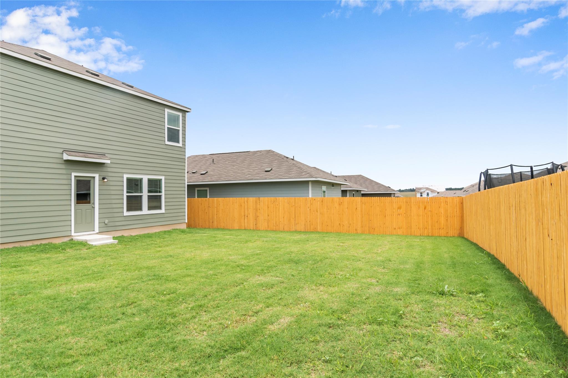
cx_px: 284
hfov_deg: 85.4
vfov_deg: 63.2
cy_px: 189
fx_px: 308
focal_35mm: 20
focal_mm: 13
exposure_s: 1/320
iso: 100
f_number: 9
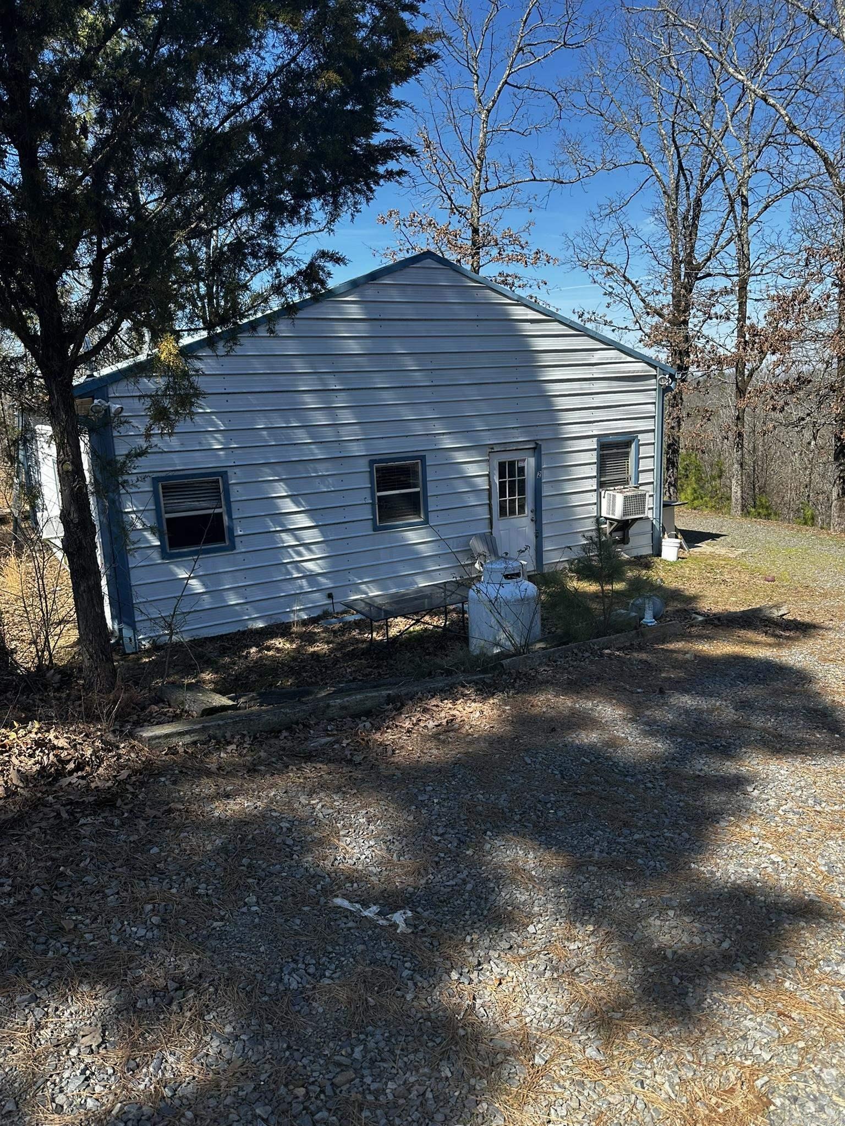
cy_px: 563
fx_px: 781
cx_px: 422
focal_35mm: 24
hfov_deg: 56.8
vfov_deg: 71.6
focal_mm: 6.86
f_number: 1.78
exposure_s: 1/1880
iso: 80
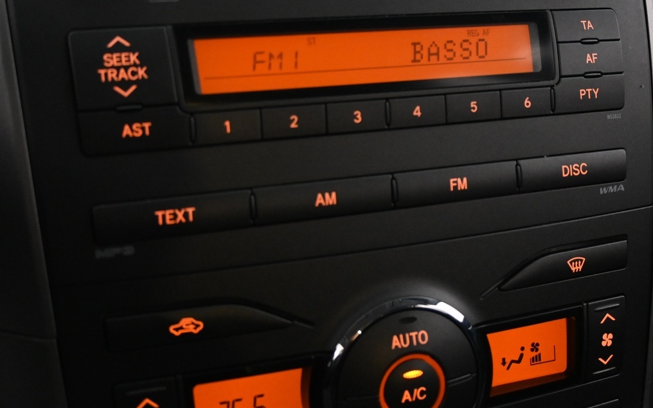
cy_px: 69
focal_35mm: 52
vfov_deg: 24.2
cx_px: 387
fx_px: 933
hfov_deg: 38.5
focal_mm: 21.5
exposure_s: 1/30
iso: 2000
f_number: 4
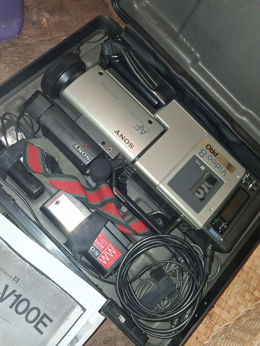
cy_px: 173
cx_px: 130
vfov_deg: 65.3
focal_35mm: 27
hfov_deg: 51.4
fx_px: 270
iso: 250
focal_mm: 4
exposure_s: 1/100
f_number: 1.8
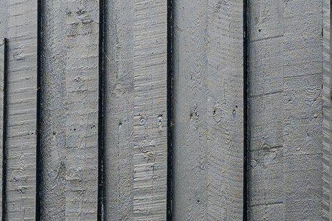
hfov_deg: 14.4
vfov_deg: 9.4
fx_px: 1280
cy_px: 398
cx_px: -48
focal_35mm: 139
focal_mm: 22.3
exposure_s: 1/640
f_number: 6.3
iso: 640
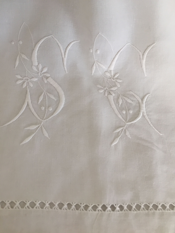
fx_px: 195
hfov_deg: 48.2
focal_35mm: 29
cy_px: 116
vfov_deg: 61.7
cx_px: 88
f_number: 2.2
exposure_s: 1/33
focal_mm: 4.15
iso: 40
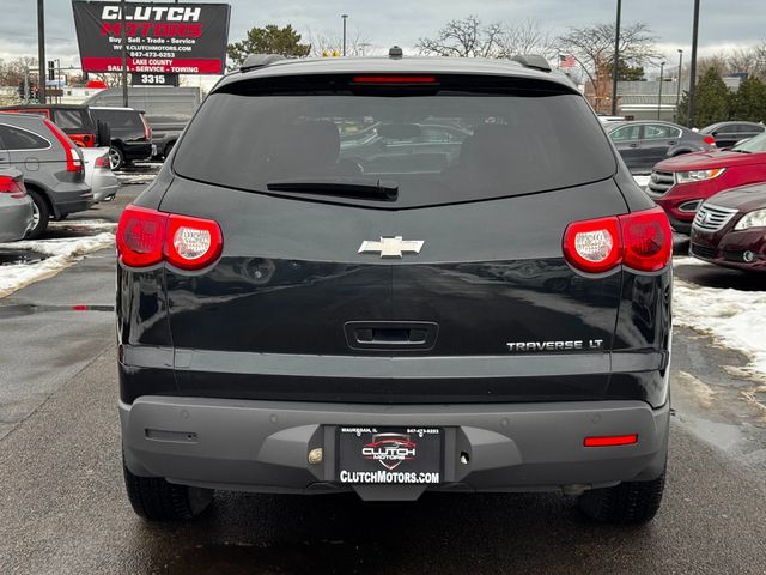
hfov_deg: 39.7
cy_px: 288
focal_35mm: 48
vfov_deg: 30.3
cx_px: 383
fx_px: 1062
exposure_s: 1/305
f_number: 1.78
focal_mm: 6.76
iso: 64
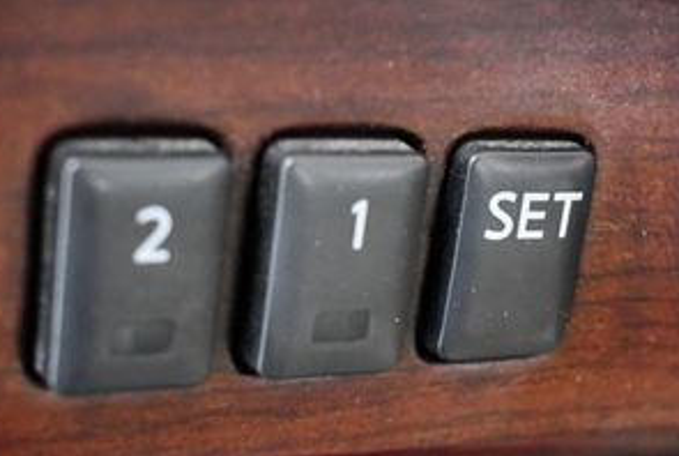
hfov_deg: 25.9
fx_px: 1474
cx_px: 315
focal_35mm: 78
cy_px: 306
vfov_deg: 17.5
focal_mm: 18
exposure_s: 1/80
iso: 3200
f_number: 3.5
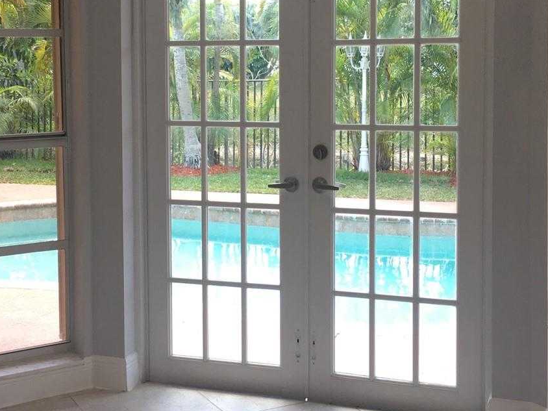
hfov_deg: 34.8
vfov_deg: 26.3
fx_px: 871
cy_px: 116
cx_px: 221
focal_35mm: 55
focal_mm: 4.15
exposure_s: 1/120
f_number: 2.2
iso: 40
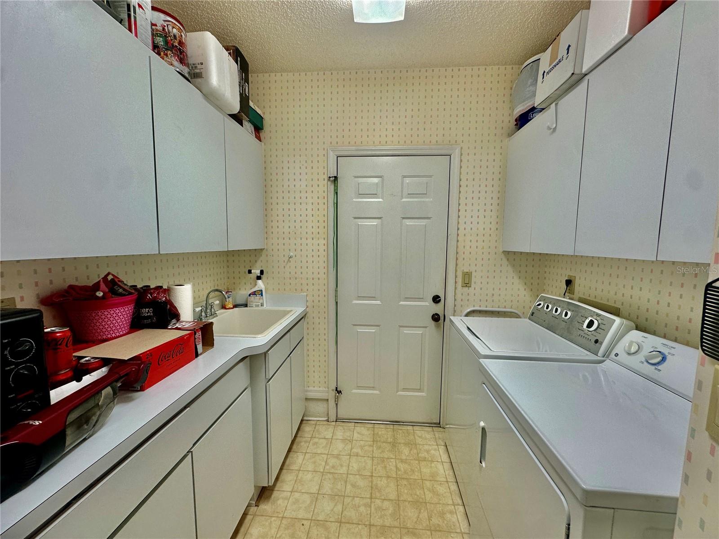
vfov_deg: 85.7
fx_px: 291
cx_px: 360
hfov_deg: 102.1
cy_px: 270
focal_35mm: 14
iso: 100
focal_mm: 2.22
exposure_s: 1/120
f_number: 2.2
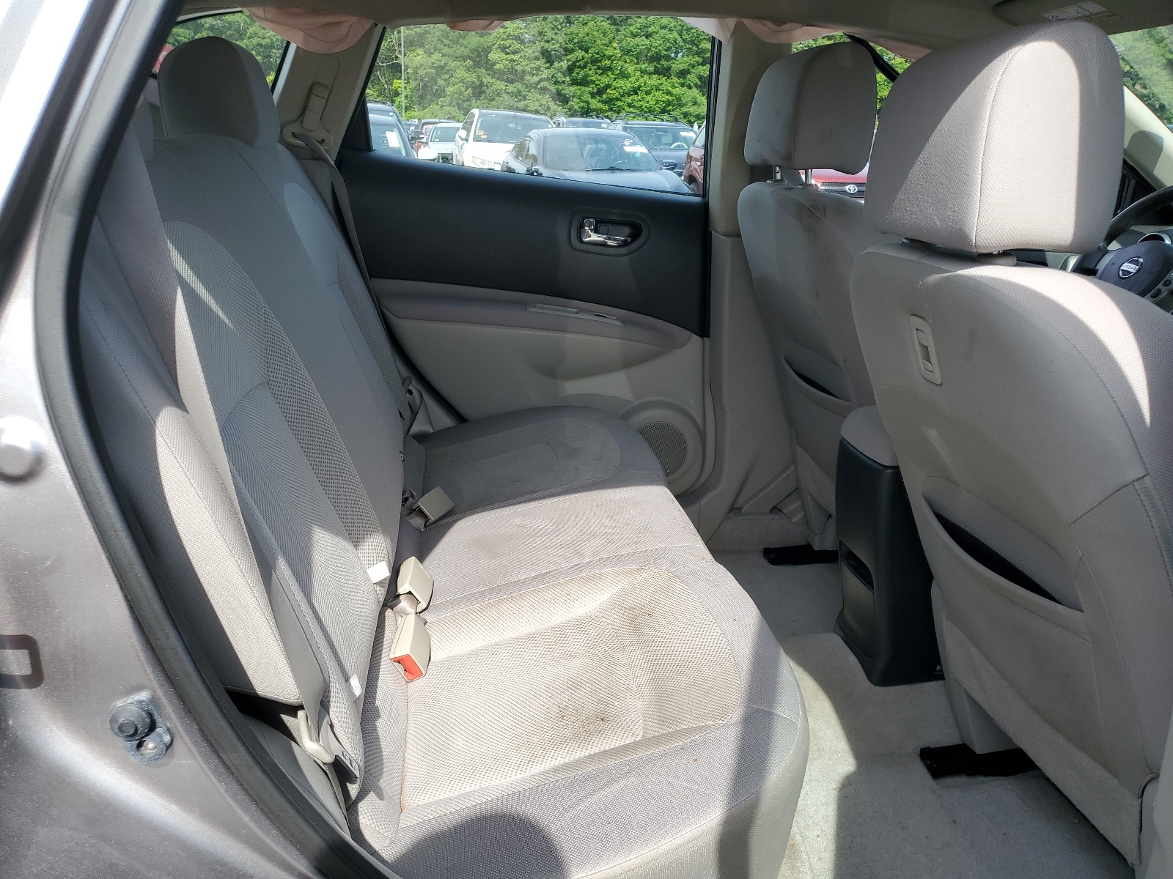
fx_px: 881
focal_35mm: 26
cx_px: 586
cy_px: 440
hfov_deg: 67.3
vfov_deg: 53.1
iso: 50
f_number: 1.5
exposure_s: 1/1111
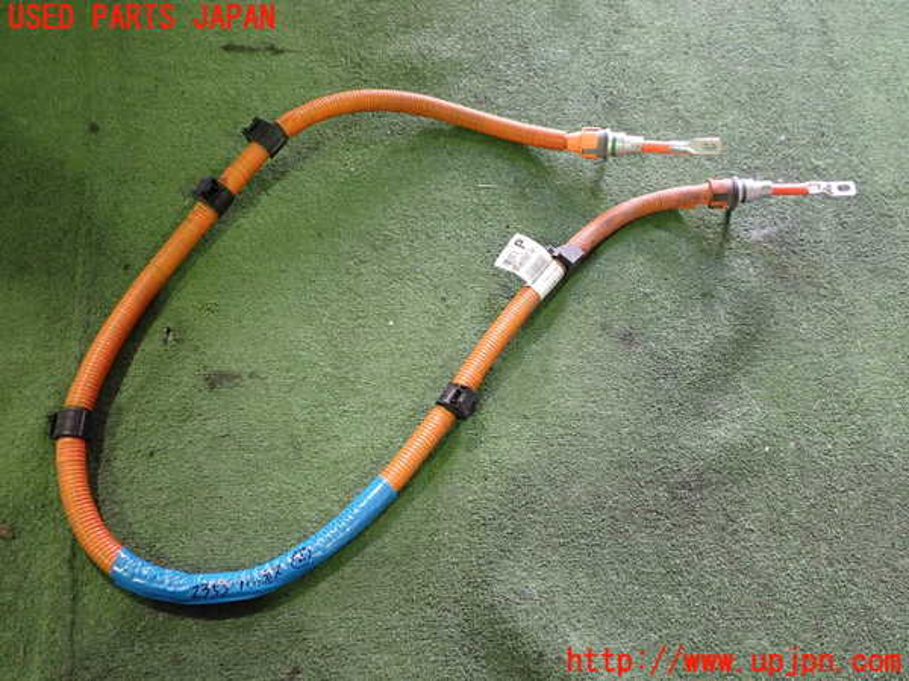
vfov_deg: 46.8
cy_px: 340
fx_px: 788
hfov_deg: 60.0
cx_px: 454
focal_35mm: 30
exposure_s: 1/30
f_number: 2.3
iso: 400
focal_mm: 5.4
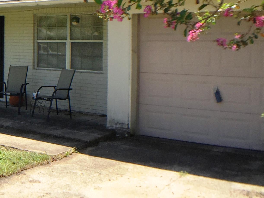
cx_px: -7
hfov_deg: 25.8
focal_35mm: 71
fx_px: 542
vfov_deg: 20.4
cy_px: 30
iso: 32
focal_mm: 4.15
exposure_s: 1/1130
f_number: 2.2
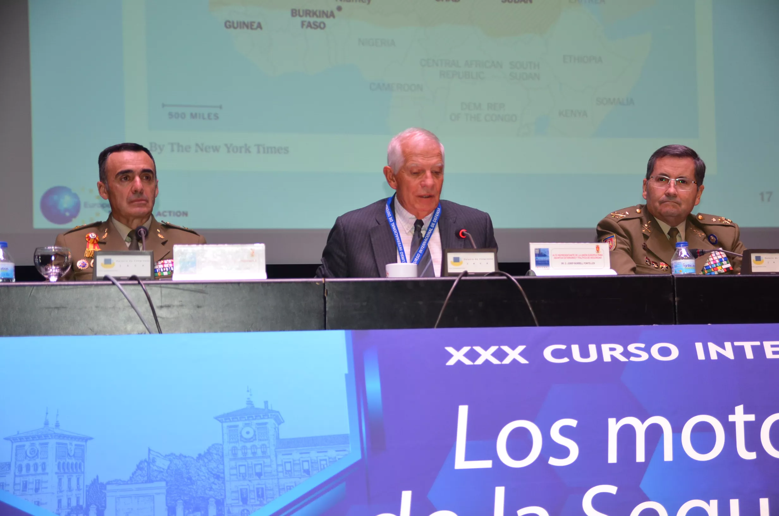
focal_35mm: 52
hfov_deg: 37.9
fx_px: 1134
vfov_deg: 25.6
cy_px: 258
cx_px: 390
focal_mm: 35
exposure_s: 1/60
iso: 800
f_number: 3.3
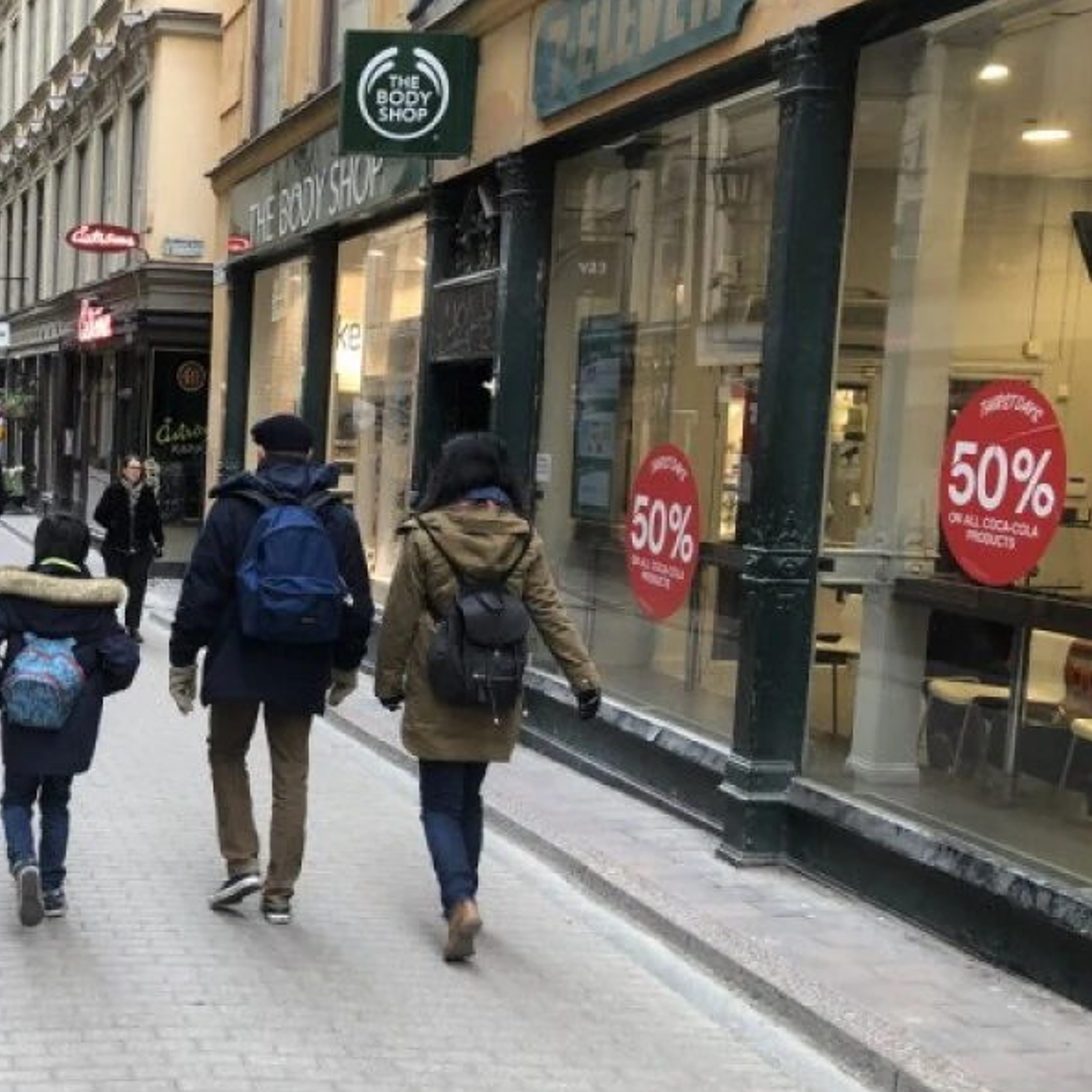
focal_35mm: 50
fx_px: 1785
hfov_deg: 32.1
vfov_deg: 34.0
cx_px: 81
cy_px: 620
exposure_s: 1/50
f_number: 1.8
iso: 25
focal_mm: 4
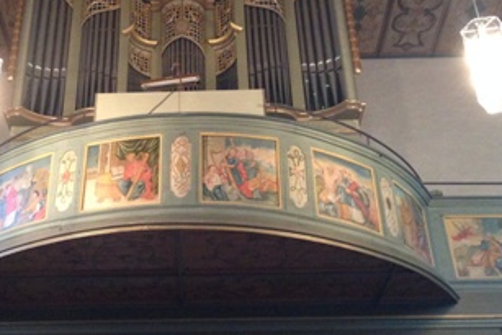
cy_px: 93
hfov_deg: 32.1
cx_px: 174
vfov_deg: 21.8
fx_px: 865
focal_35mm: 62
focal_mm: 4.12
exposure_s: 1/17
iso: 400
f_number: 2.4
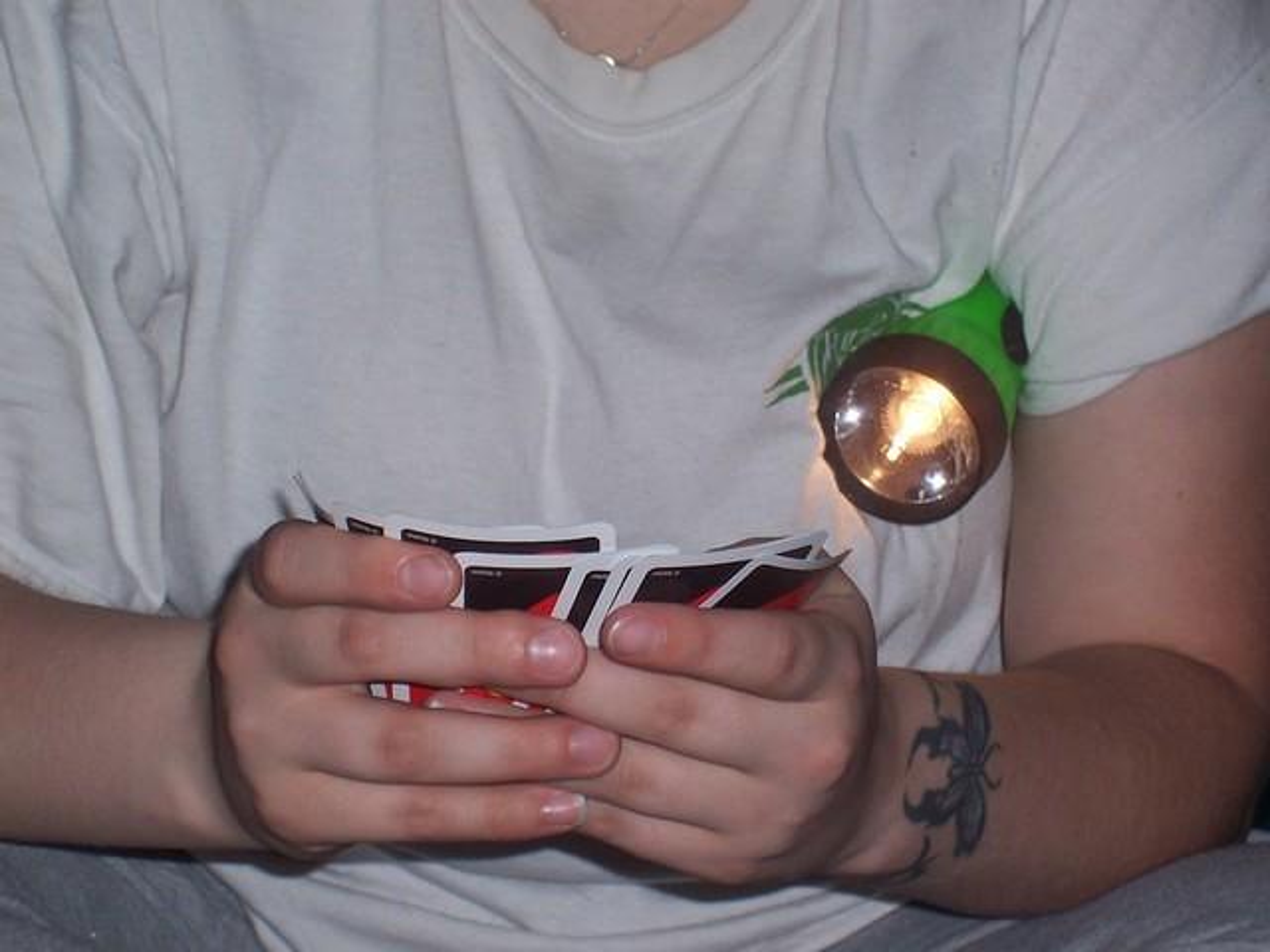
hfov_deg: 17.7
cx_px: 635
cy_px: 476
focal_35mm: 111
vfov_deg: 13.3
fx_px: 4072
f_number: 4.8
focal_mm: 16.8
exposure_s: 1/90
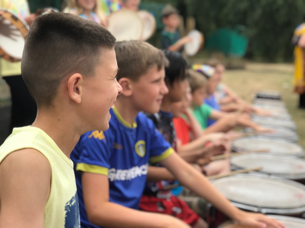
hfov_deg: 33.8
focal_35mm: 57
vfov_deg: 25.7
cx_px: 152
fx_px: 502
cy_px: 114
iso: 20
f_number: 2.8
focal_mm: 6.6
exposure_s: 1/162
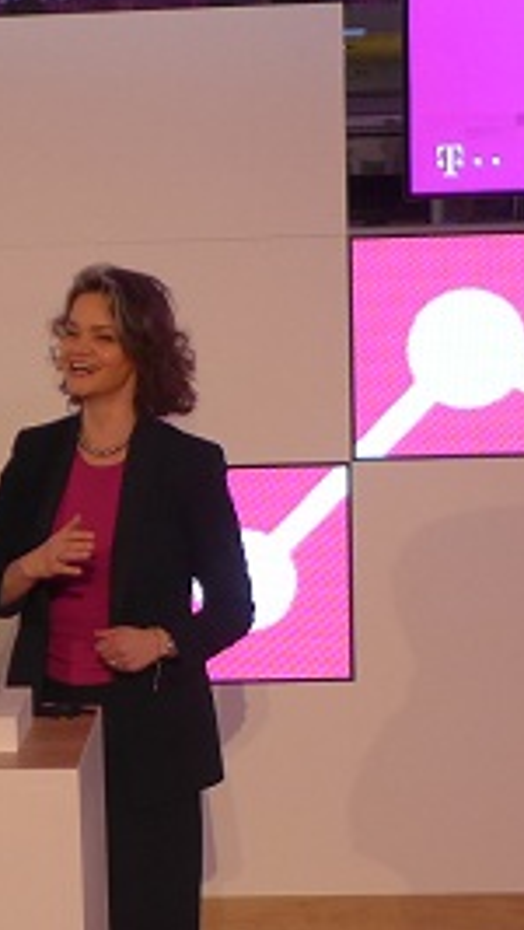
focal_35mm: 108
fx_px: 2663
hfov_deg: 11.2
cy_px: 657
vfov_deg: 19.7
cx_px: 63
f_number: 1.7
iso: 200
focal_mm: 7.3
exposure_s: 1/320
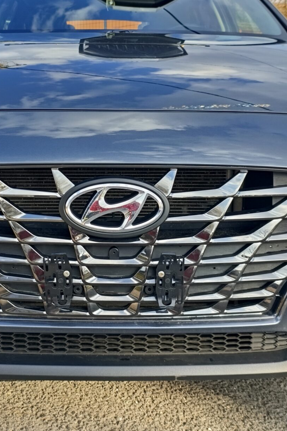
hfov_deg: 26.9
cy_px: 170
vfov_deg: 39.4
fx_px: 598
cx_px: 113
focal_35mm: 50
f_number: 1.6
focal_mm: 6.14
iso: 50
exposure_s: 1/100
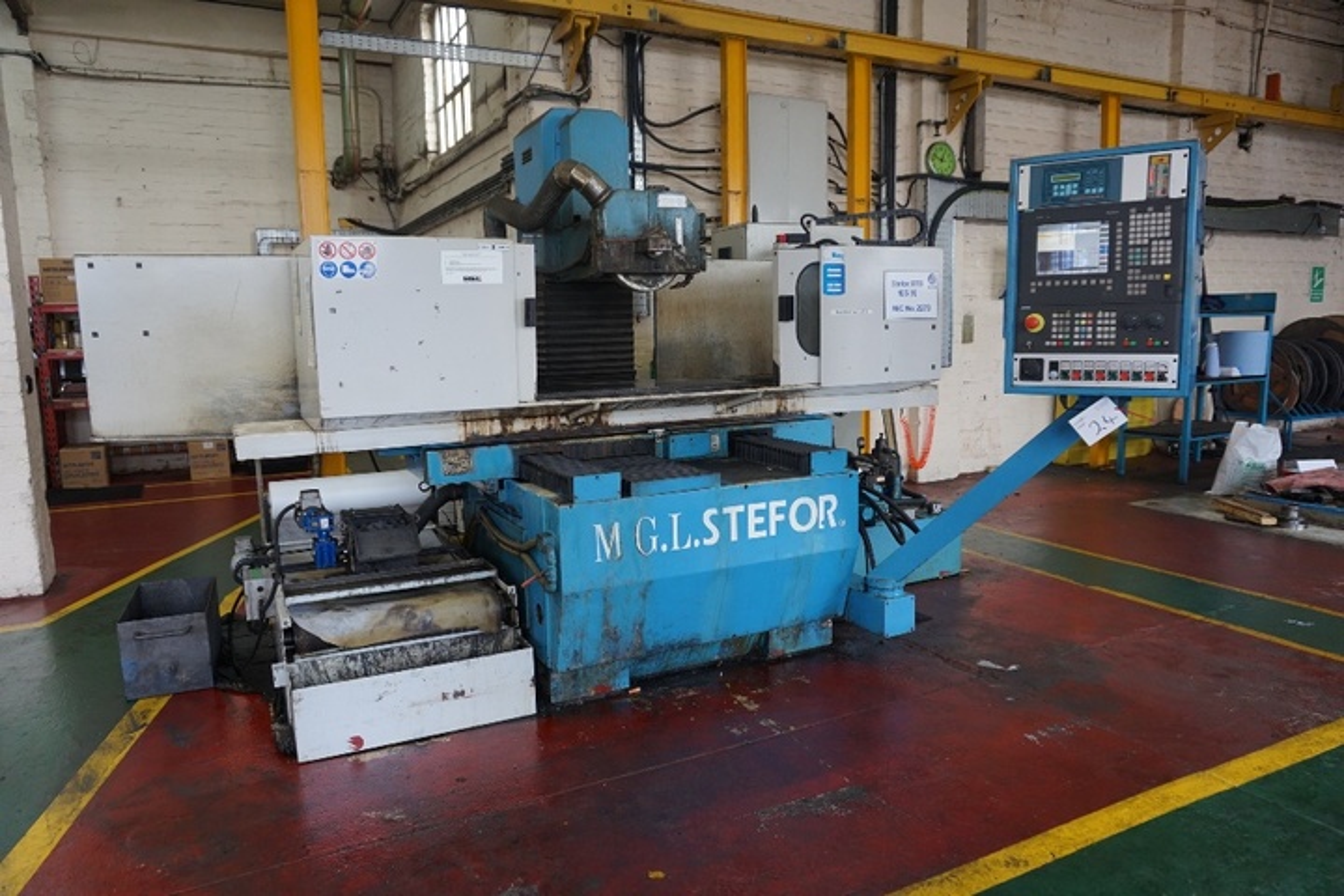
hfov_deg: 73.7
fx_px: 896
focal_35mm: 24
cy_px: 448
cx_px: 672
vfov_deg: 53.1
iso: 640
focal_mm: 16
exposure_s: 1/160
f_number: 4
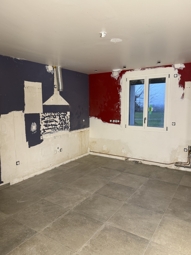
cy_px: 125
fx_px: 184
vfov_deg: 69.4
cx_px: 96
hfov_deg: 54.9
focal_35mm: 25
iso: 160
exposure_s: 1/121
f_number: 1.78
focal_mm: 6.76
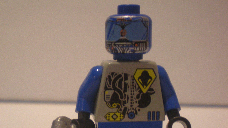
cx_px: 93
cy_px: 95
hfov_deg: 33.2
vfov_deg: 19.0
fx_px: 381
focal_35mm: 63
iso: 200
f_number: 3.5
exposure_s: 1/7.9
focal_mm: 7.4
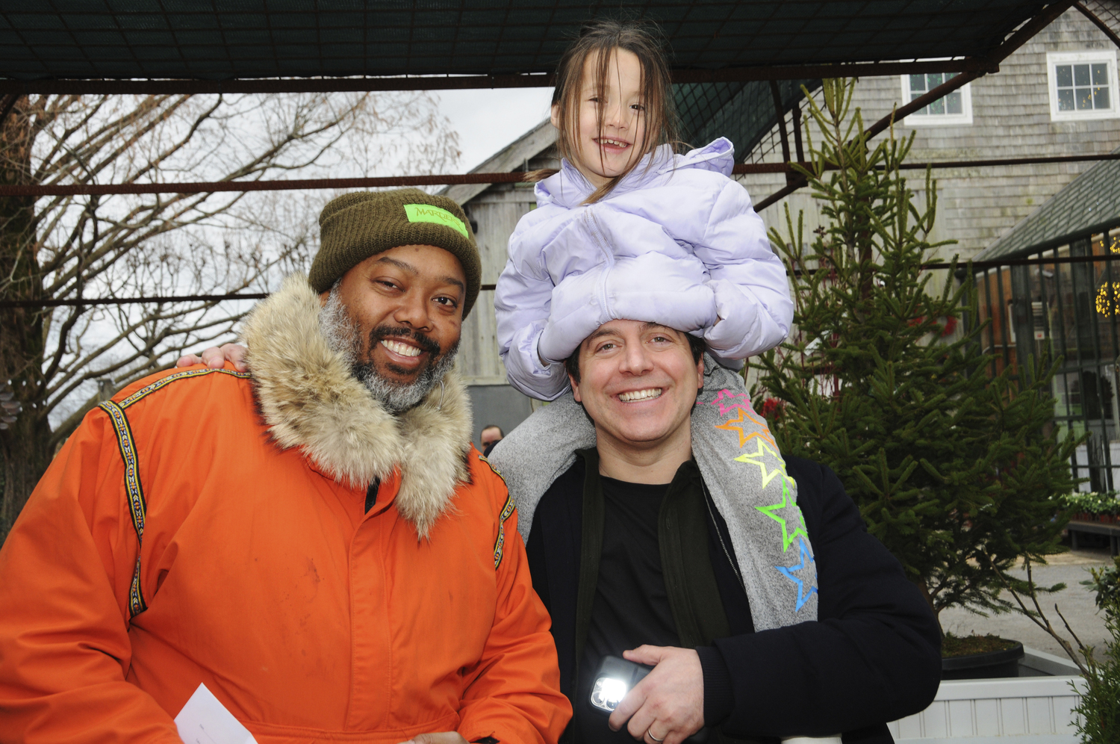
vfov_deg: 30.8
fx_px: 1352
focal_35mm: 44
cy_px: 372
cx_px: 560
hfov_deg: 45.0
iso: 500
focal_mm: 29
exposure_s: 1/160
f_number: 8
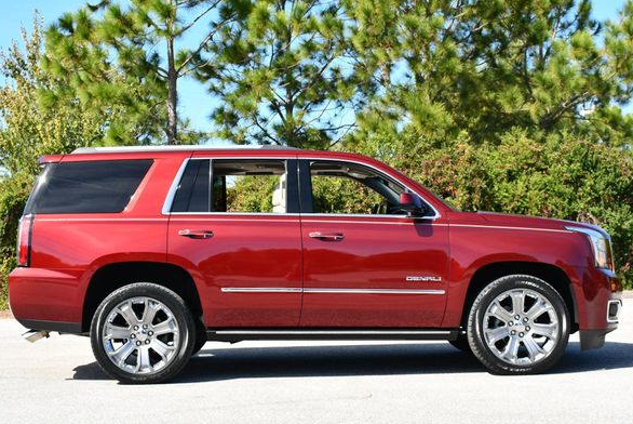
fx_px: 1038
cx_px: 321
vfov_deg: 23.0
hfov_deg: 33.9
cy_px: 199
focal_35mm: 59
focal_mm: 27
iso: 180
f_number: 8
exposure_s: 1/250
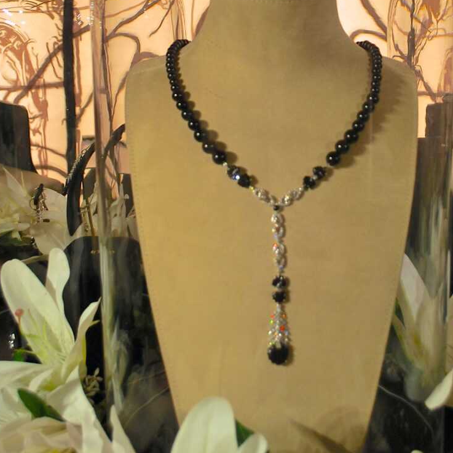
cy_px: 69
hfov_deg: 23.9
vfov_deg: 23.5
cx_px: 311
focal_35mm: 72
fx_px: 1066
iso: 200
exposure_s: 1/80
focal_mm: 26
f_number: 4.5
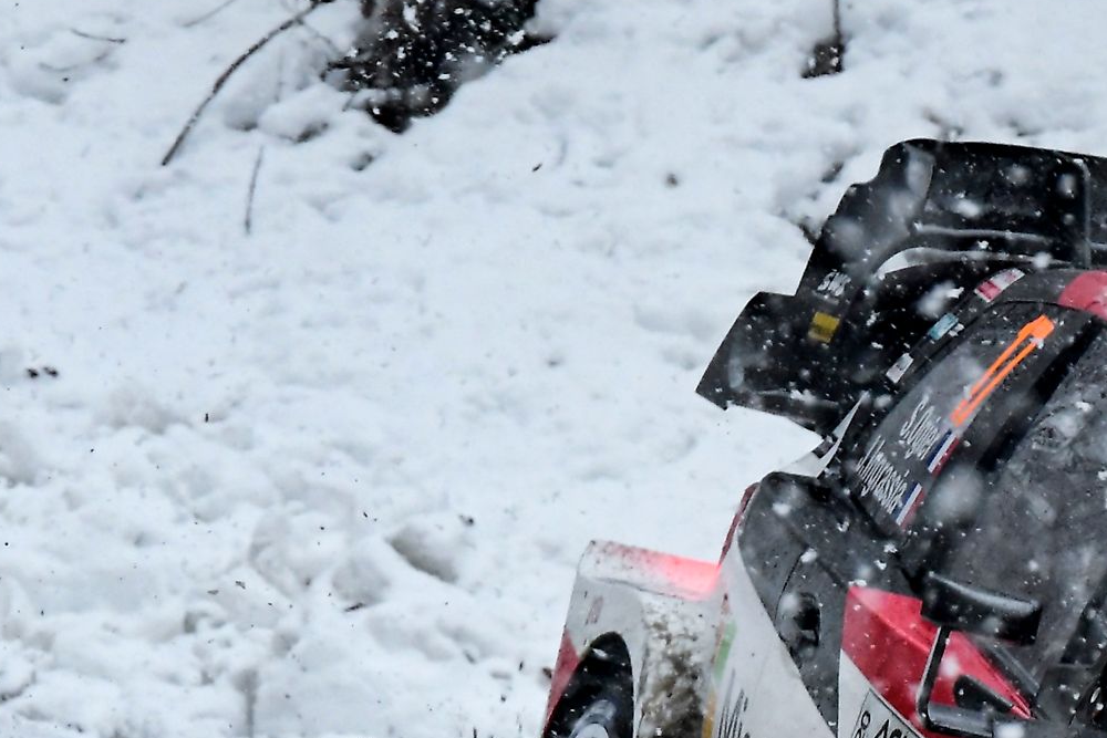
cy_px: 701
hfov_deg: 3.4
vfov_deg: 2.3
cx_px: 1326
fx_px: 18451
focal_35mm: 600
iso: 2000
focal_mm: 200
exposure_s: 1/500
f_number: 5.6
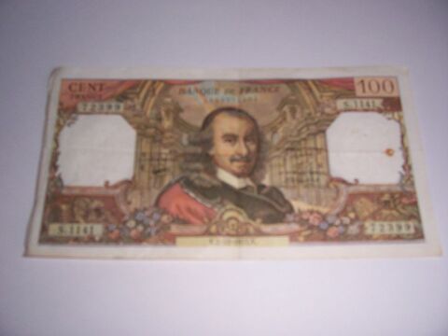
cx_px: 224
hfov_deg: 54.0
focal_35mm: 34
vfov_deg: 41.8
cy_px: 168
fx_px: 440
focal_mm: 5.6
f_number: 2.7
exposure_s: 1/60
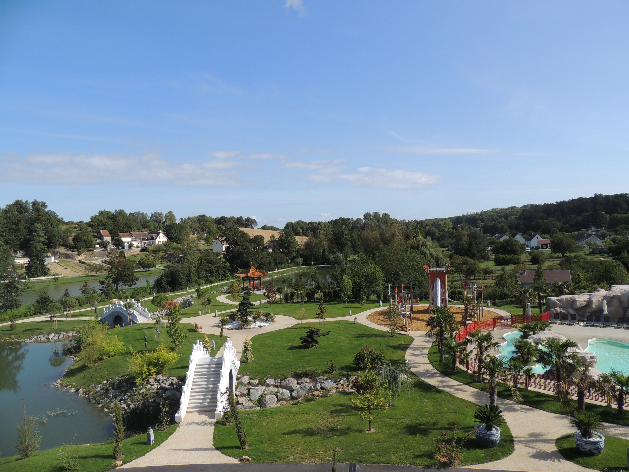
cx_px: 314
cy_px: 236
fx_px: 436
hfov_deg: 71.6
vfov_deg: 56.8
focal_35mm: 24
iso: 100
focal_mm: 4.3
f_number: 3
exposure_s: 1/1600
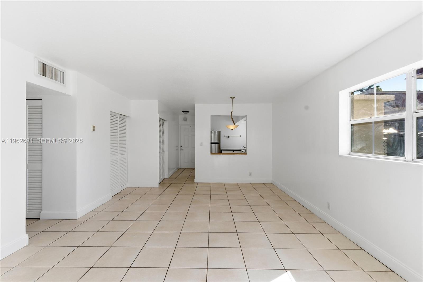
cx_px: 212
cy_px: 141
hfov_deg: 93.3
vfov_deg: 70.4
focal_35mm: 17
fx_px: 200
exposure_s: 1/1000
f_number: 8
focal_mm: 17
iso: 250
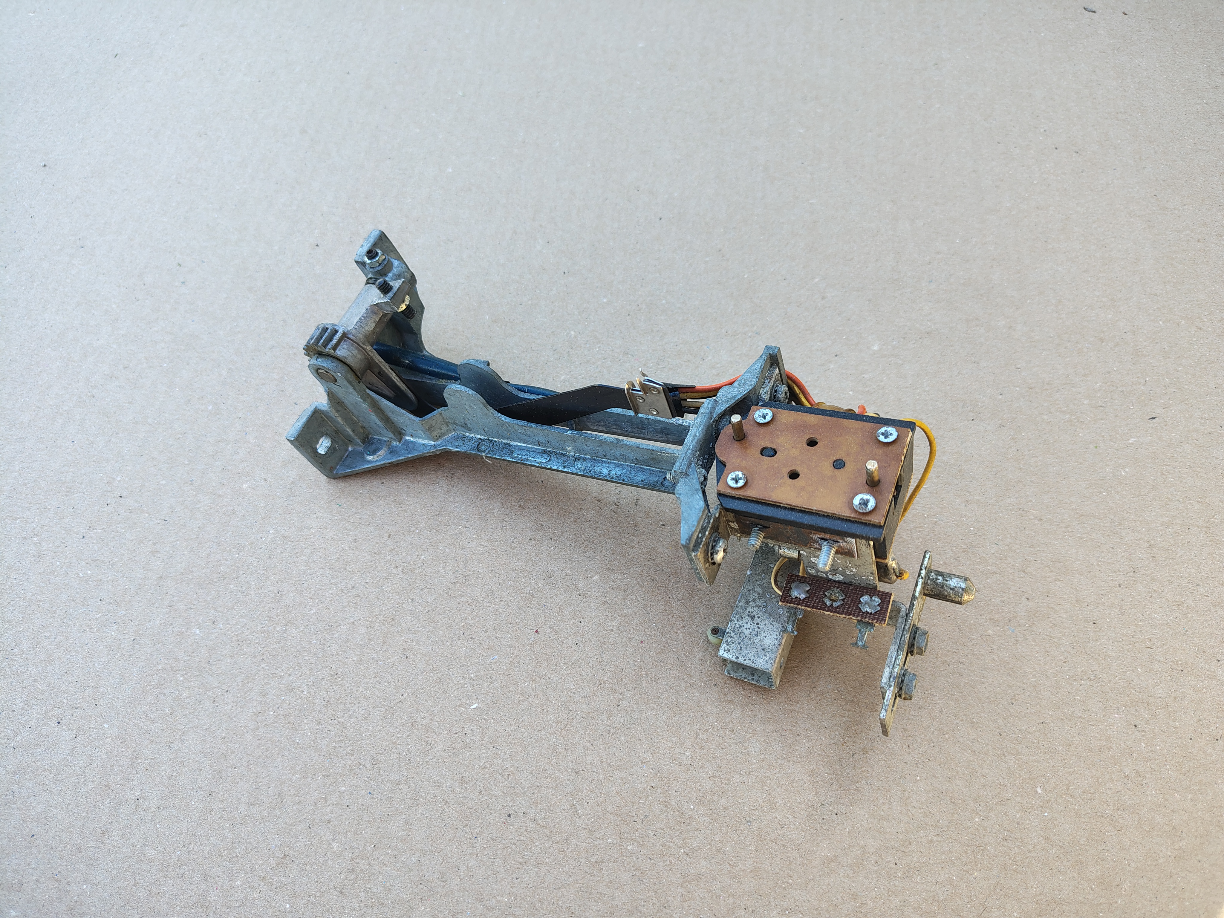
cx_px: 612
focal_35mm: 24
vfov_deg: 56.8
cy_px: 459
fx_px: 849
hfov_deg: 71.6
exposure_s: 1/162
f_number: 1.8
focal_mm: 5.56
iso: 100
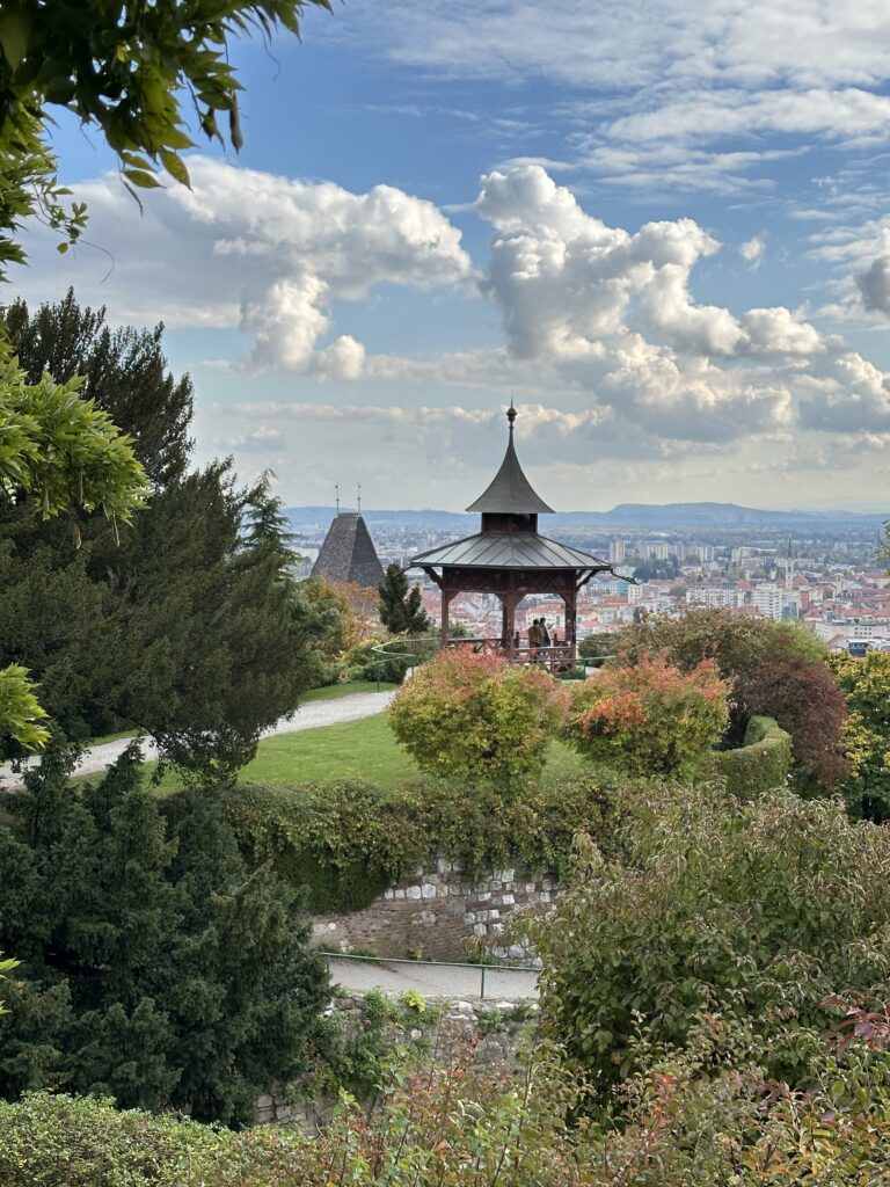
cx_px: 445
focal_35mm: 48
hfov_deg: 30.3
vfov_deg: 39.7
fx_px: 1645
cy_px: 594
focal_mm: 6.86
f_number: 1.78
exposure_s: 1/1453
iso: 64
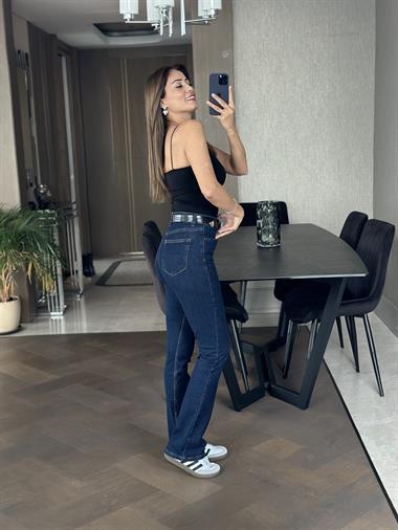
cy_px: 265
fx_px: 735
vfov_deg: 39.6
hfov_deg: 30.3
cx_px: 199
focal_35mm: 48
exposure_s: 1/50
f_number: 1.78
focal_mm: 6.86
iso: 400
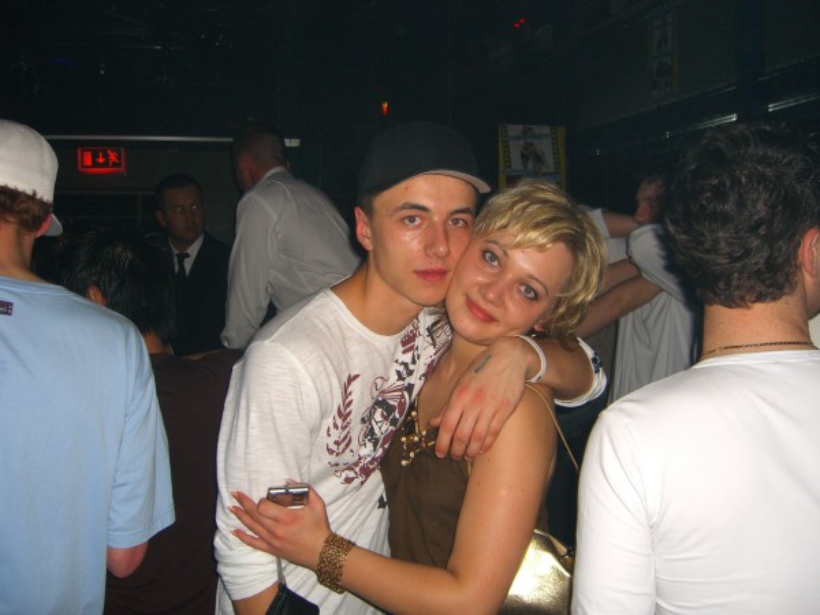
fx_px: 900
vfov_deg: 37.7
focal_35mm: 38
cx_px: 410
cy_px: 308
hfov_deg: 49.0
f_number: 2.8
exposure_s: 1/60
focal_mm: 7.9
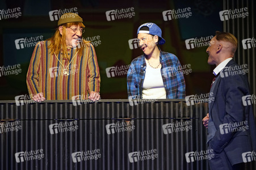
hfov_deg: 12.0
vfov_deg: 8.0
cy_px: 85
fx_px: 1215
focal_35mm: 171
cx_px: 128
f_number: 5.6
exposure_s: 1/250
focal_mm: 171
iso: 2000
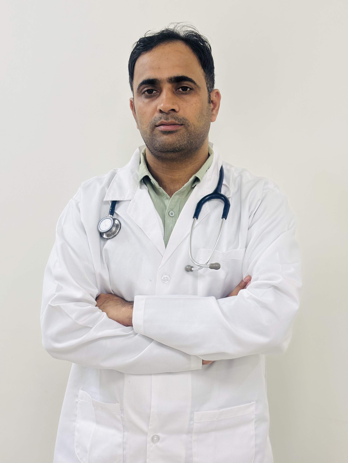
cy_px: 232
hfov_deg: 28.0
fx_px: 697
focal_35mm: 52
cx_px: 174
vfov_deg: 36.8
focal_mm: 5.96
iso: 50
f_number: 1.6
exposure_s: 1/50
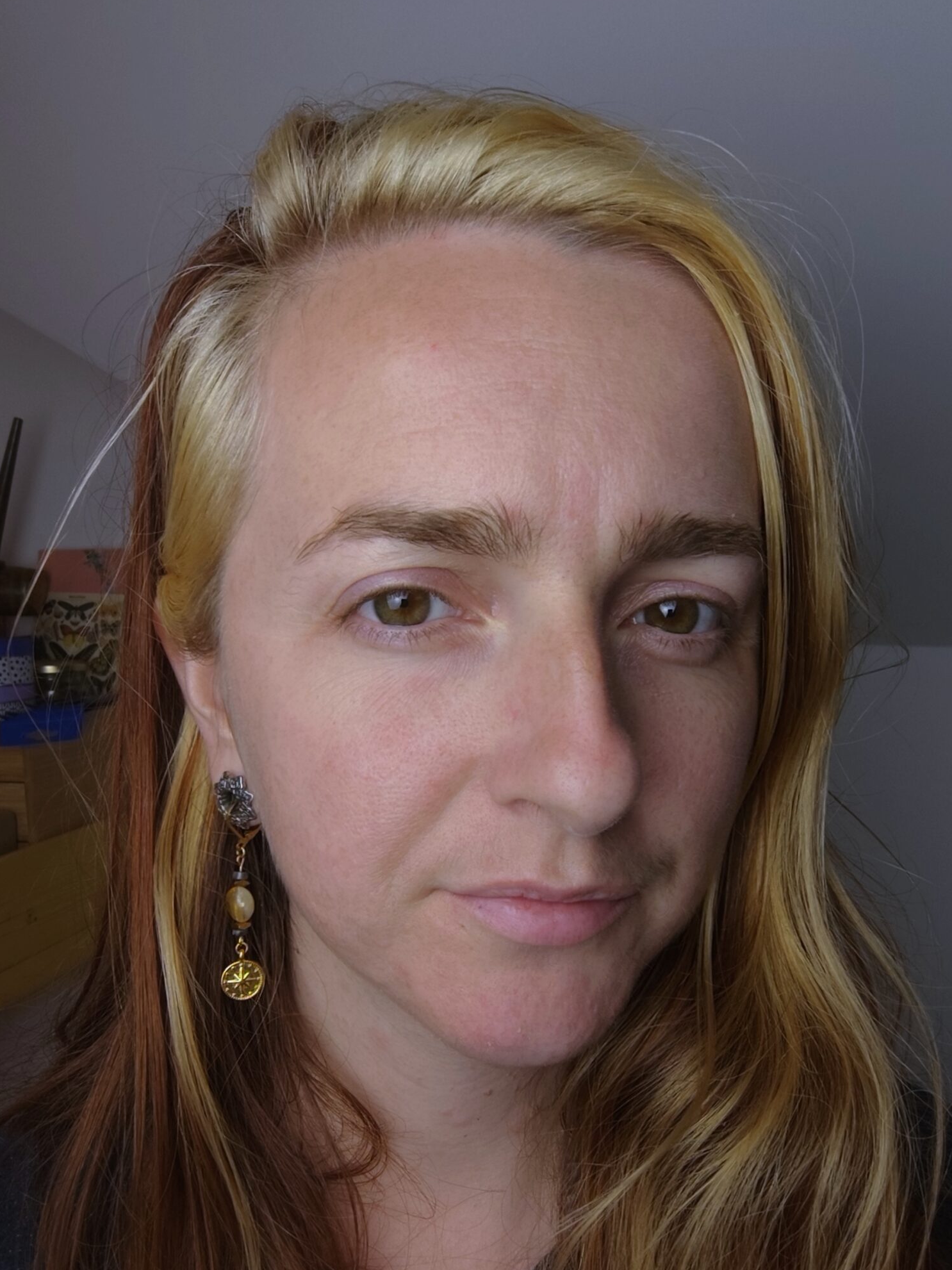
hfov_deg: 45.4
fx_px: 1137
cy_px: 780
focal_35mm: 31
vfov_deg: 57.8
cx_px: 490
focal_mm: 3.27
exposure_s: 1/105
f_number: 2.45
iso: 50
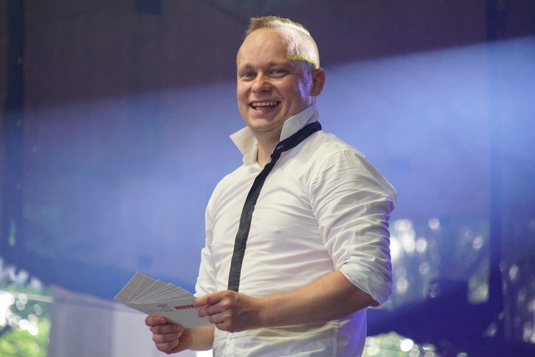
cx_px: 266
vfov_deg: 4.5
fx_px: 4593
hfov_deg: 6.7
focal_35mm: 309
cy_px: 178
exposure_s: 1/250
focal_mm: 200
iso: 3200
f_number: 6.3
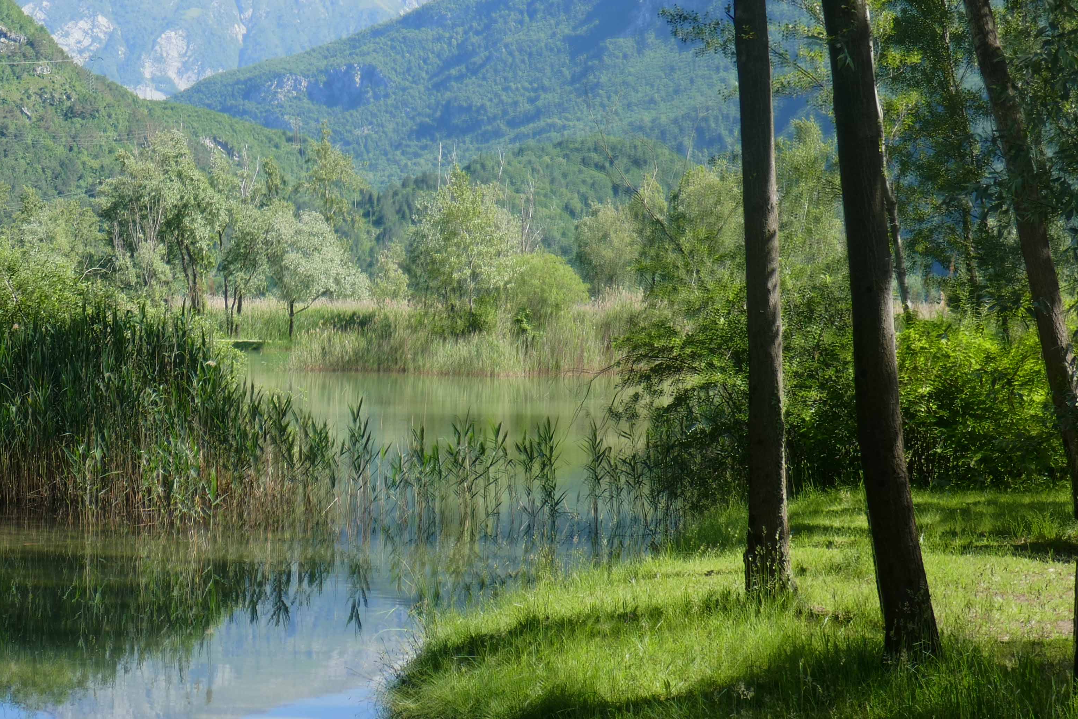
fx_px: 2276
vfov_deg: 17.9
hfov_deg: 26.1
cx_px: 199
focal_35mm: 76
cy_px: 346
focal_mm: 14.9
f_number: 3.8
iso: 125
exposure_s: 1/400
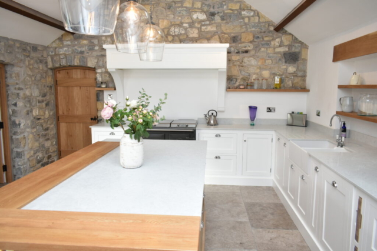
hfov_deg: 67.4
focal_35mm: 27
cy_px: 126
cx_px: 188
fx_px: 283
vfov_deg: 48.0
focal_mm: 18
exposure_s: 1/80
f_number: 4.5
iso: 400
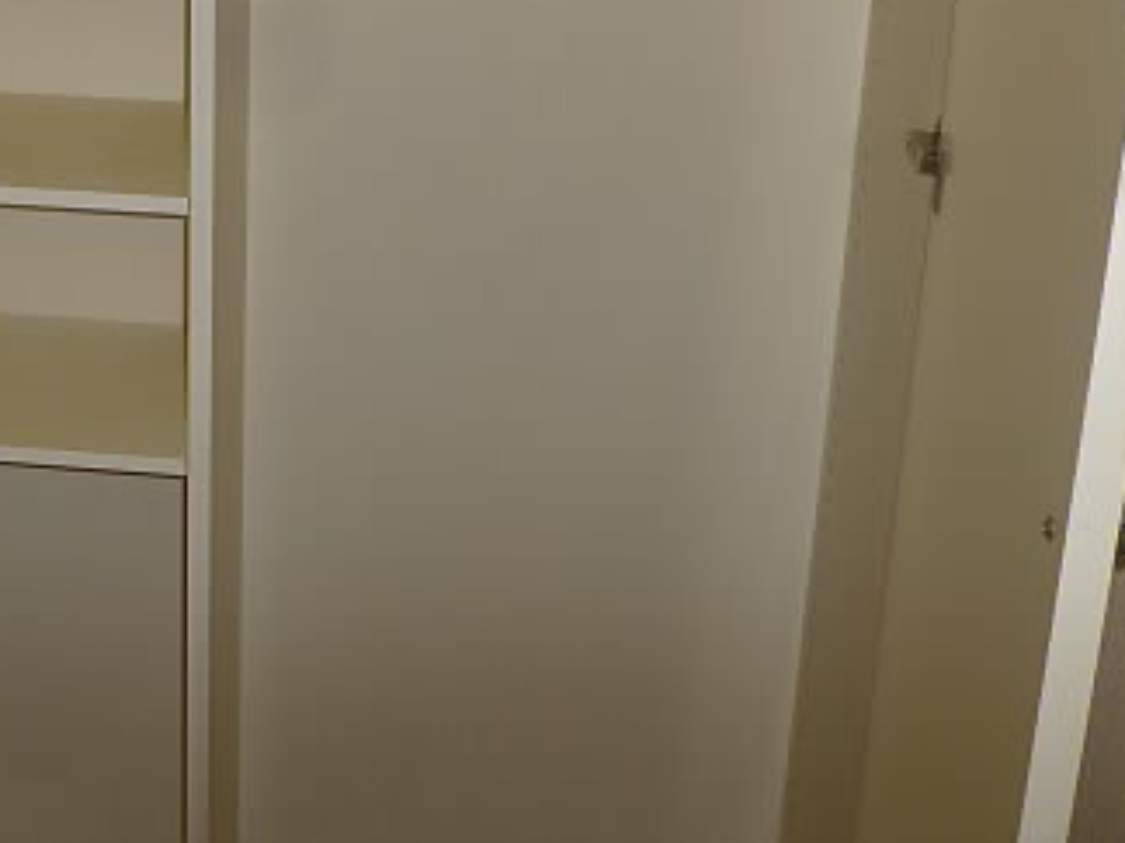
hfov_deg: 37.0
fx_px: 1592
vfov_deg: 28.1
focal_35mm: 49
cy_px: 26
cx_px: 170
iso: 100
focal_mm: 4.5
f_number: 3.1
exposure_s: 1/60
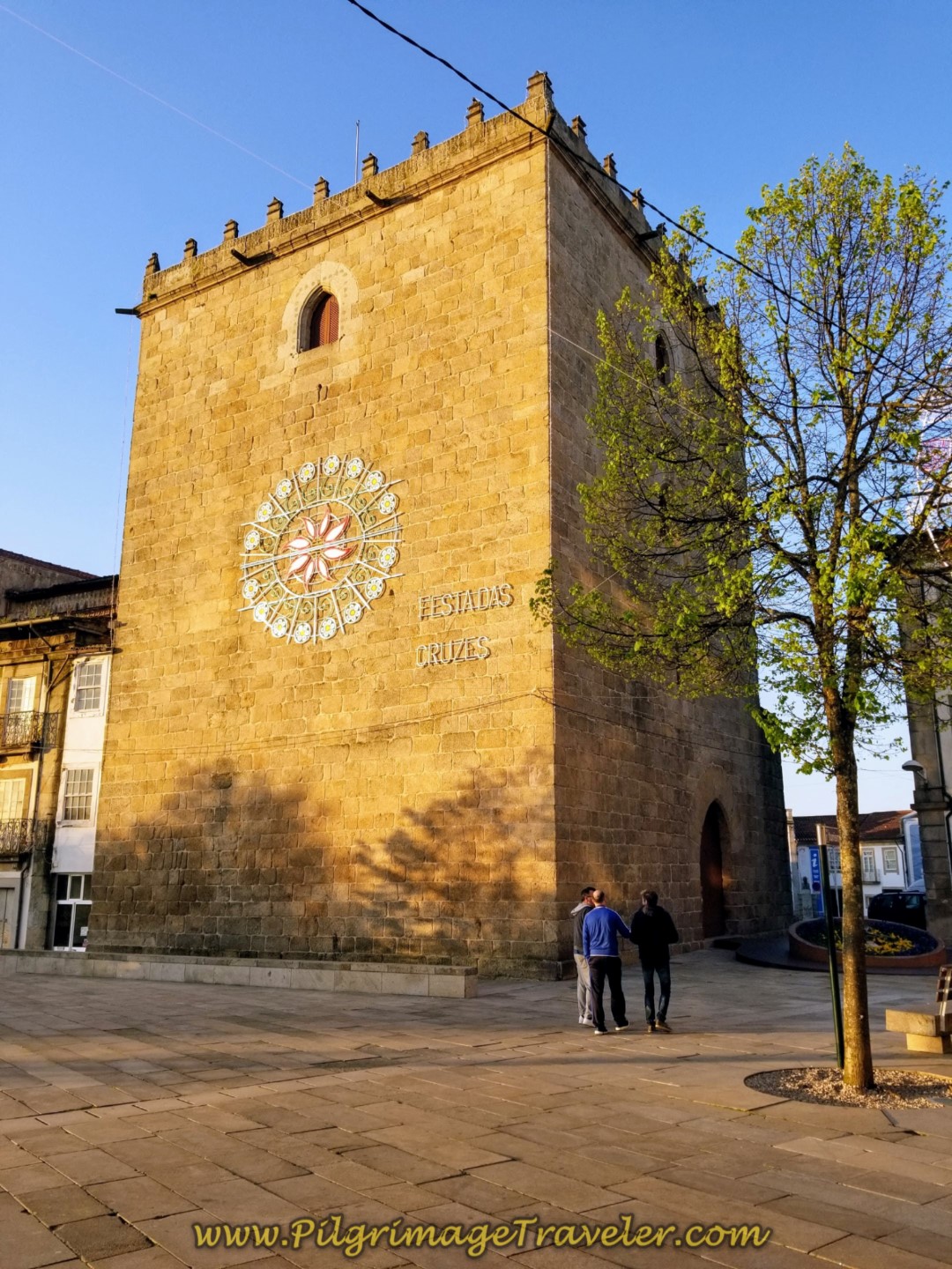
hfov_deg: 53.1
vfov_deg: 67.3
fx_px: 953
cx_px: 476
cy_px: 634
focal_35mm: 26
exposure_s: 1/522
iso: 50
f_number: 1.7
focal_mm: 4.3
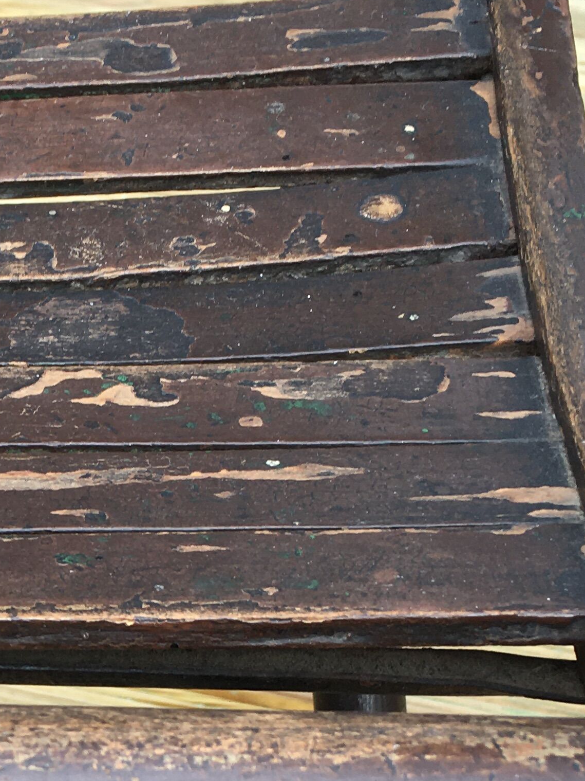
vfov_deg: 24.3
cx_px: -28
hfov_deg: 18.5
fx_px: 1735
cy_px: 758
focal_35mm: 77
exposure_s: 1/281
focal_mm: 4.15
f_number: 2.2
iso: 25
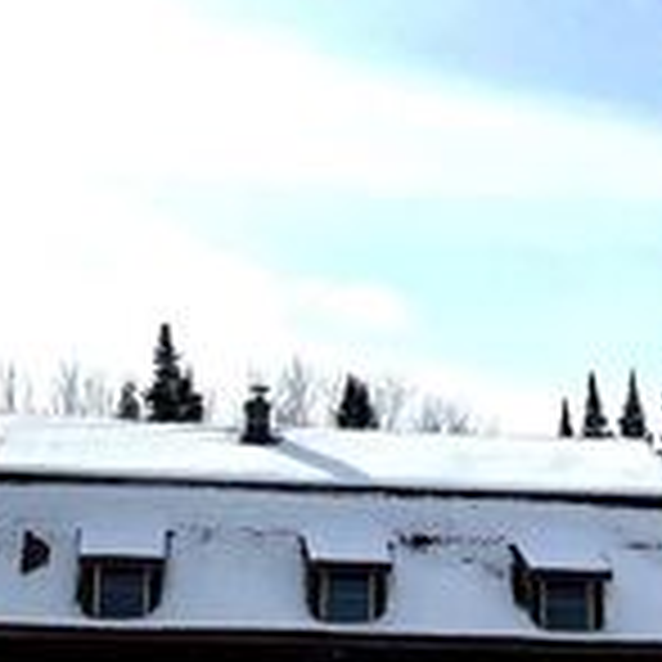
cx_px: 342
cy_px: 466
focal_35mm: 78
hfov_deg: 22.2
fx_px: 1688
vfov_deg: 22.1
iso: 50
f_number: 1.6
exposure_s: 1/13333
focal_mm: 5.1
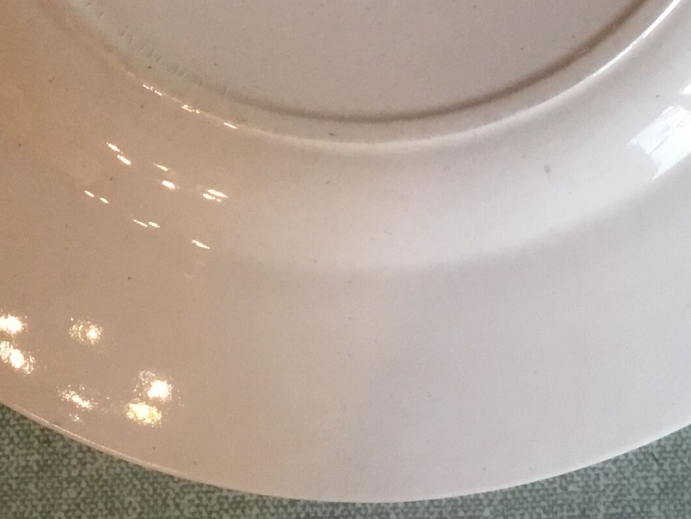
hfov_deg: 20.6
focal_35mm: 95
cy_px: -170
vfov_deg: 14.8
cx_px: 230
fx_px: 1897
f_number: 2.4
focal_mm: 3.3
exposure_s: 1/33
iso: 125
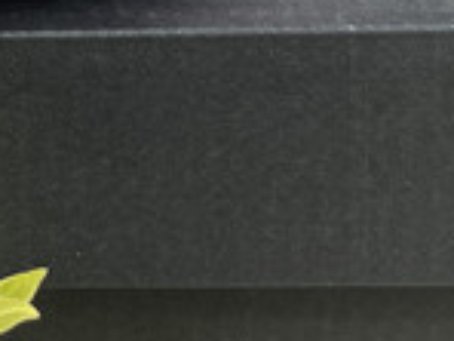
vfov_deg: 10.2
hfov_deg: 14.0
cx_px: -279
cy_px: -419
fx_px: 1705
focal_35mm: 130
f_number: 1.6
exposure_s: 1/678
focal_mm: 4.2
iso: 32
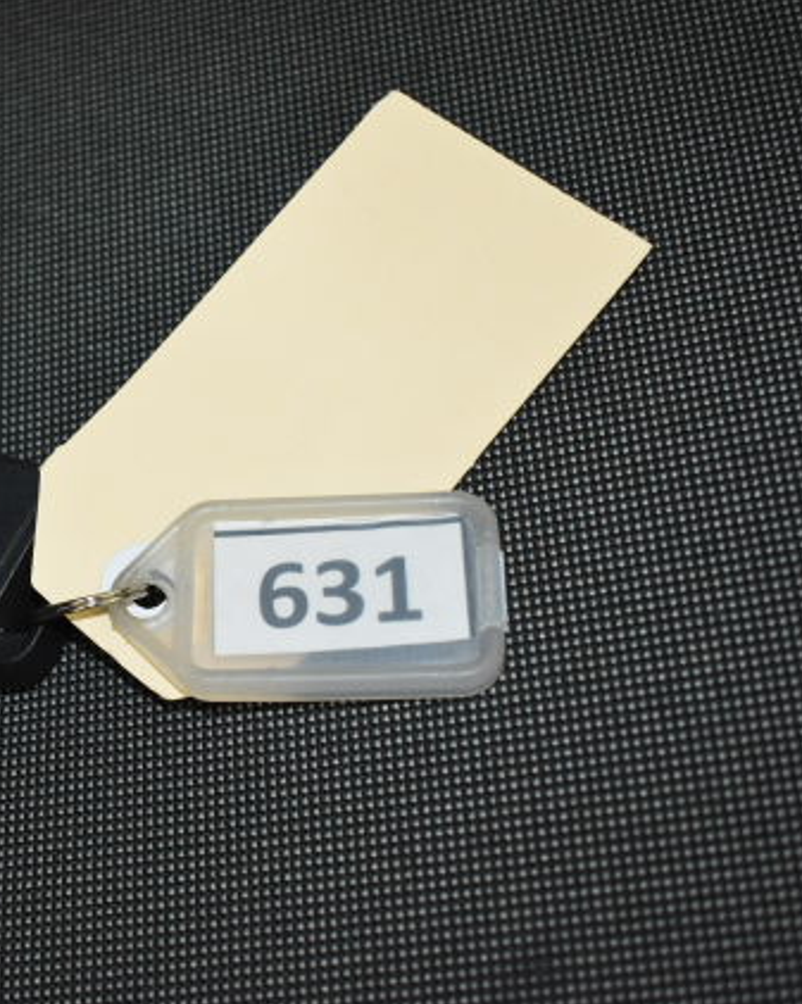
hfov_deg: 23.2
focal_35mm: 64
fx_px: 1901
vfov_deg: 29.6
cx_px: 76
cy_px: 502
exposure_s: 1/60
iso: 1000
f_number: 4.2
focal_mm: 30
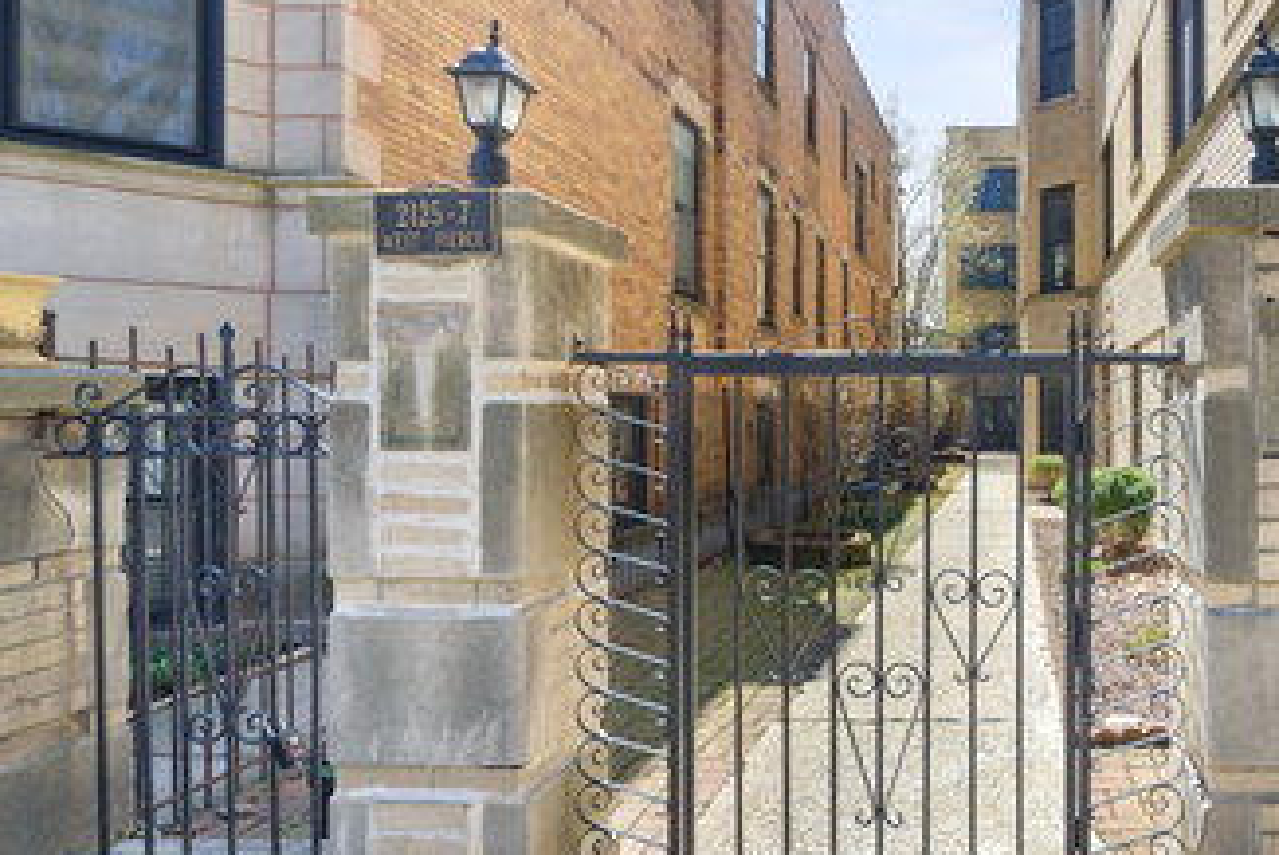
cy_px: 365
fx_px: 889
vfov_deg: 51.2
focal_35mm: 25
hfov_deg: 67.5
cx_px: 938
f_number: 8
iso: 400
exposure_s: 1/100
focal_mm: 17
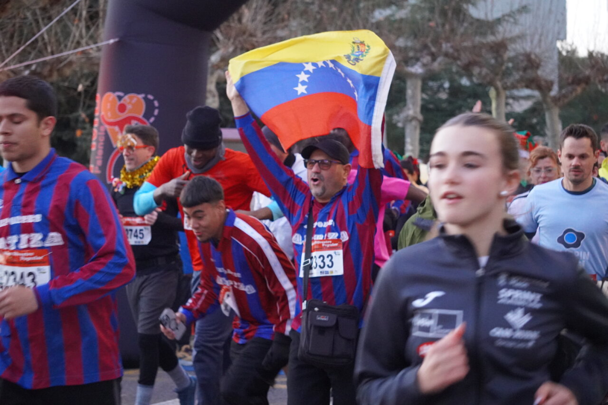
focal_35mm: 82
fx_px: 1393
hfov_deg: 24.6
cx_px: 304
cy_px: 202
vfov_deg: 16.5
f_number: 4.5
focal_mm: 55
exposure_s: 1/125
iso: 6400
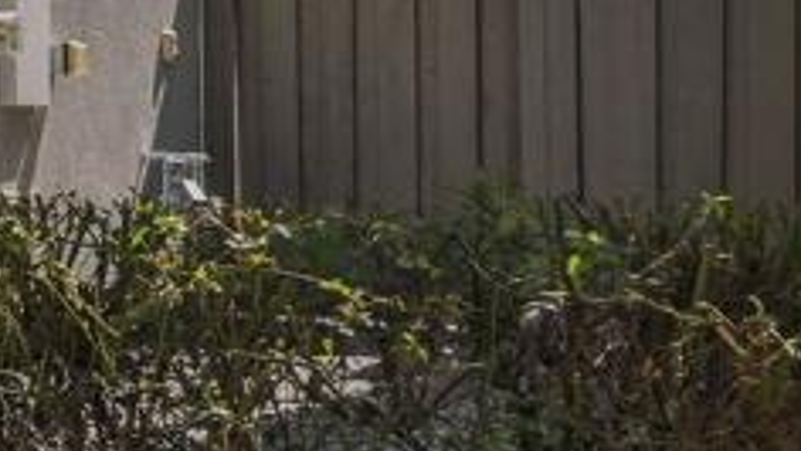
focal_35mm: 156
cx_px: -1120
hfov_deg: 11.4
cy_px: 63
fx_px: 3322
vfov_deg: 7.8
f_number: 8
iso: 400
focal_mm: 23.5
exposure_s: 1/800
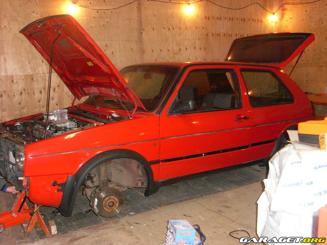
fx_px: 359
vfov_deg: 37.7
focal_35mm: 38
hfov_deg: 49.0
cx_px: 164
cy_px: 122
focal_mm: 6.3
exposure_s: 1/45
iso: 400
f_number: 3
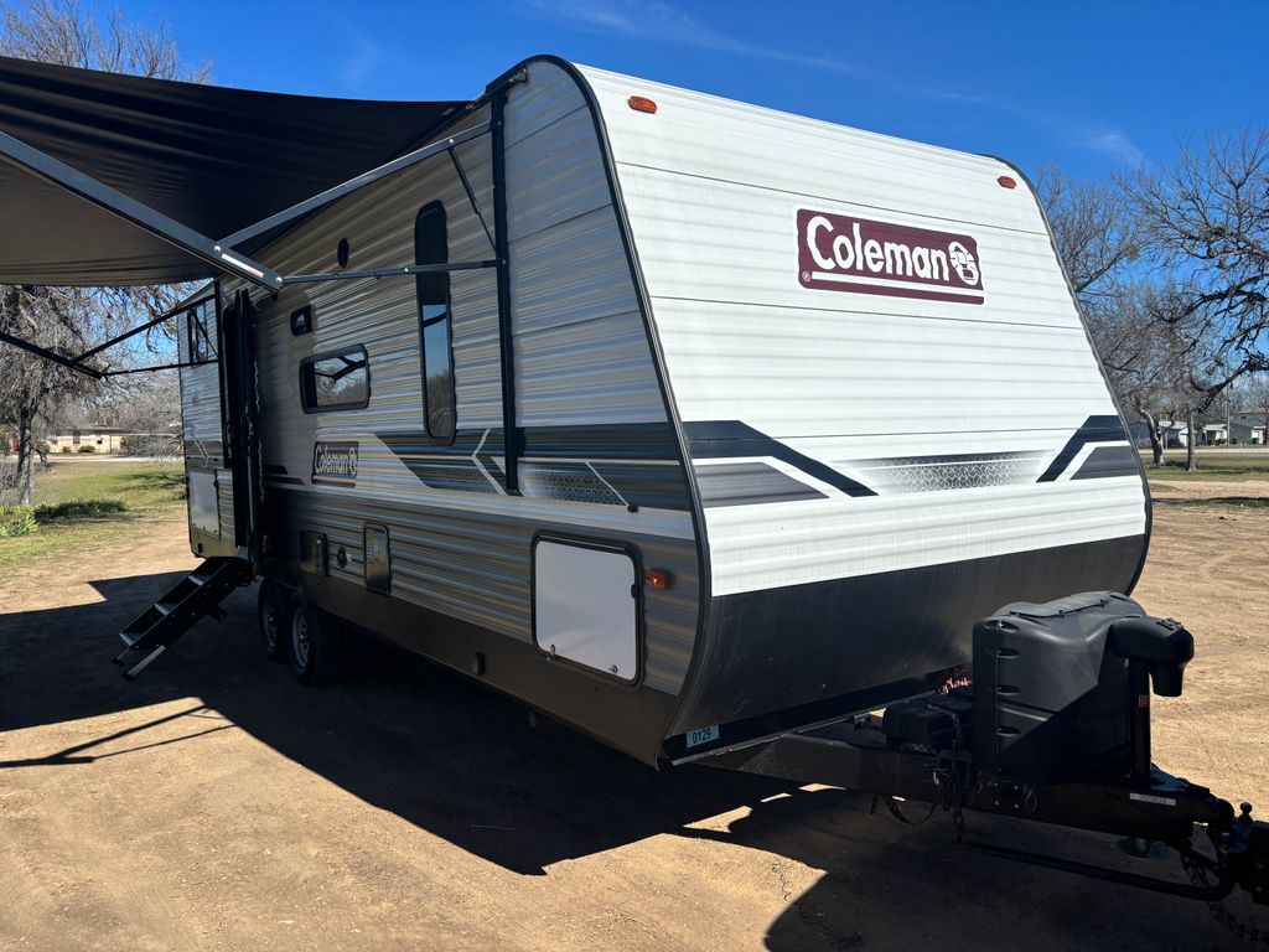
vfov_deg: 53.1
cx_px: 634
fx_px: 953
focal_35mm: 26
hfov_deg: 67.3
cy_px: 476
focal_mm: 5.96
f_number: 1.6
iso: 50
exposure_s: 1/5952
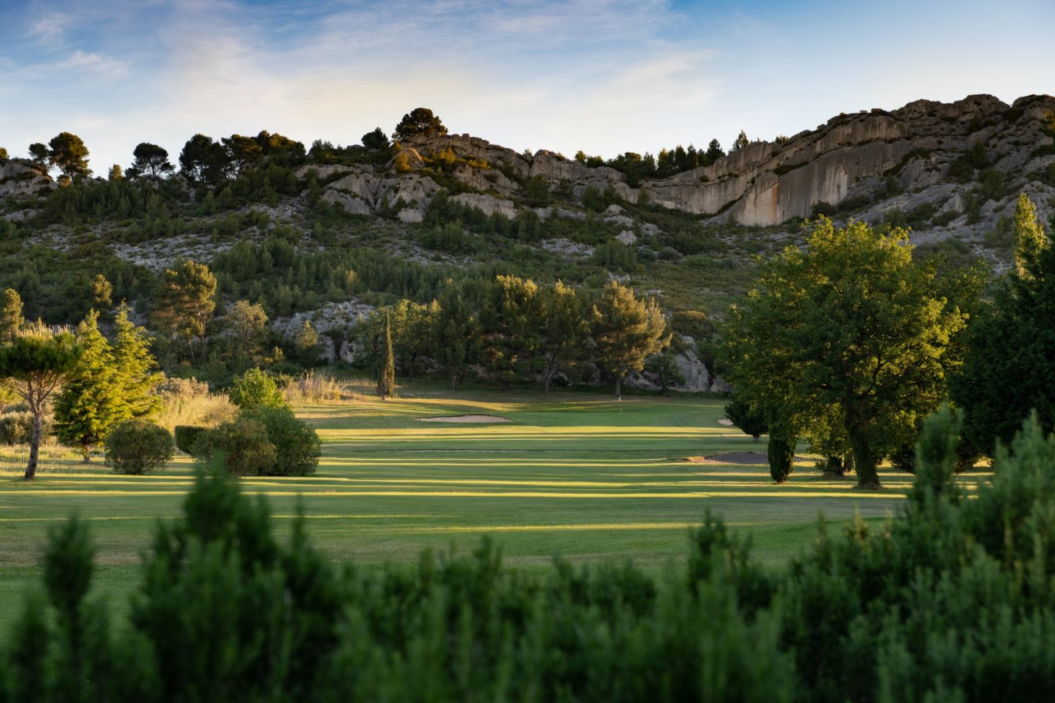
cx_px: 528
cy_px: 352
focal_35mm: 70
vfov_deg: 19.5
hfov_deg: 28.8
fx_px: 2051
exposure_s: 1/125
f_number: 9
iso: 320
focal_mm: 70
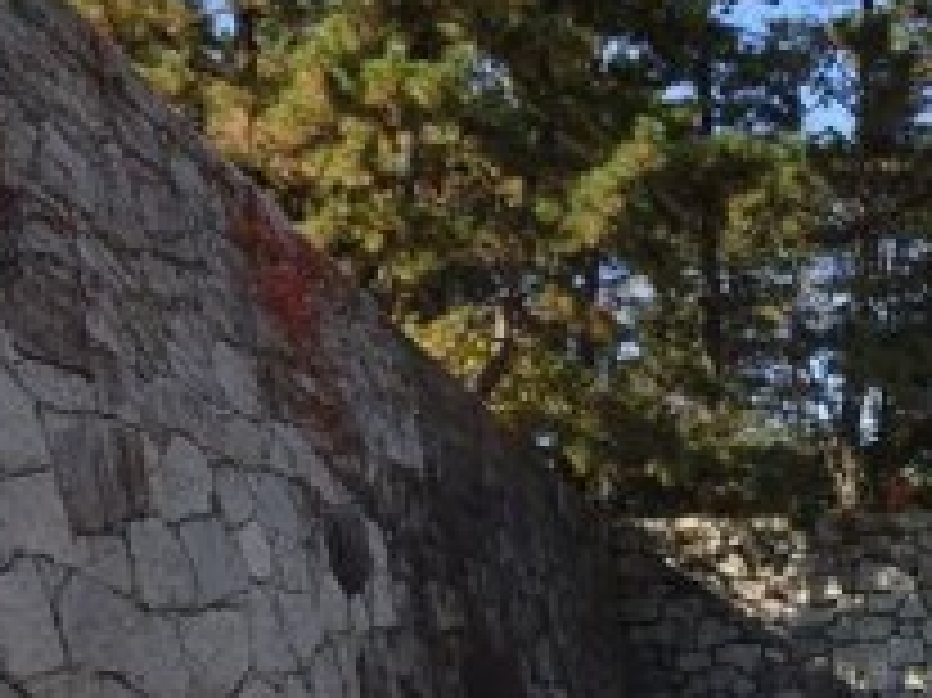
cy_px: 646
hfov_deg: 31.6
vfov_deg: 24.4
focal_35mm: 58
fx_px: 1561
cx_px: 842
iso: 80
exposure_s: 1/400
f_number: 3.5
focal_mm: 4.1
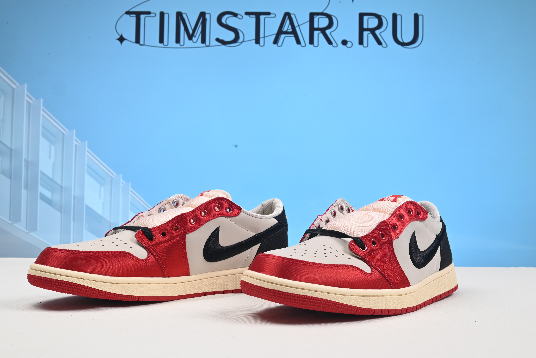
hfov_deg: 48.4
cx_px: 268
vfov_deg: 33.4
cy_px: 179
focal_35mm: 40
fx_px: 596
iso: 100
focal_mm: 40
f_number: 16
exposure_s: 1/2.5
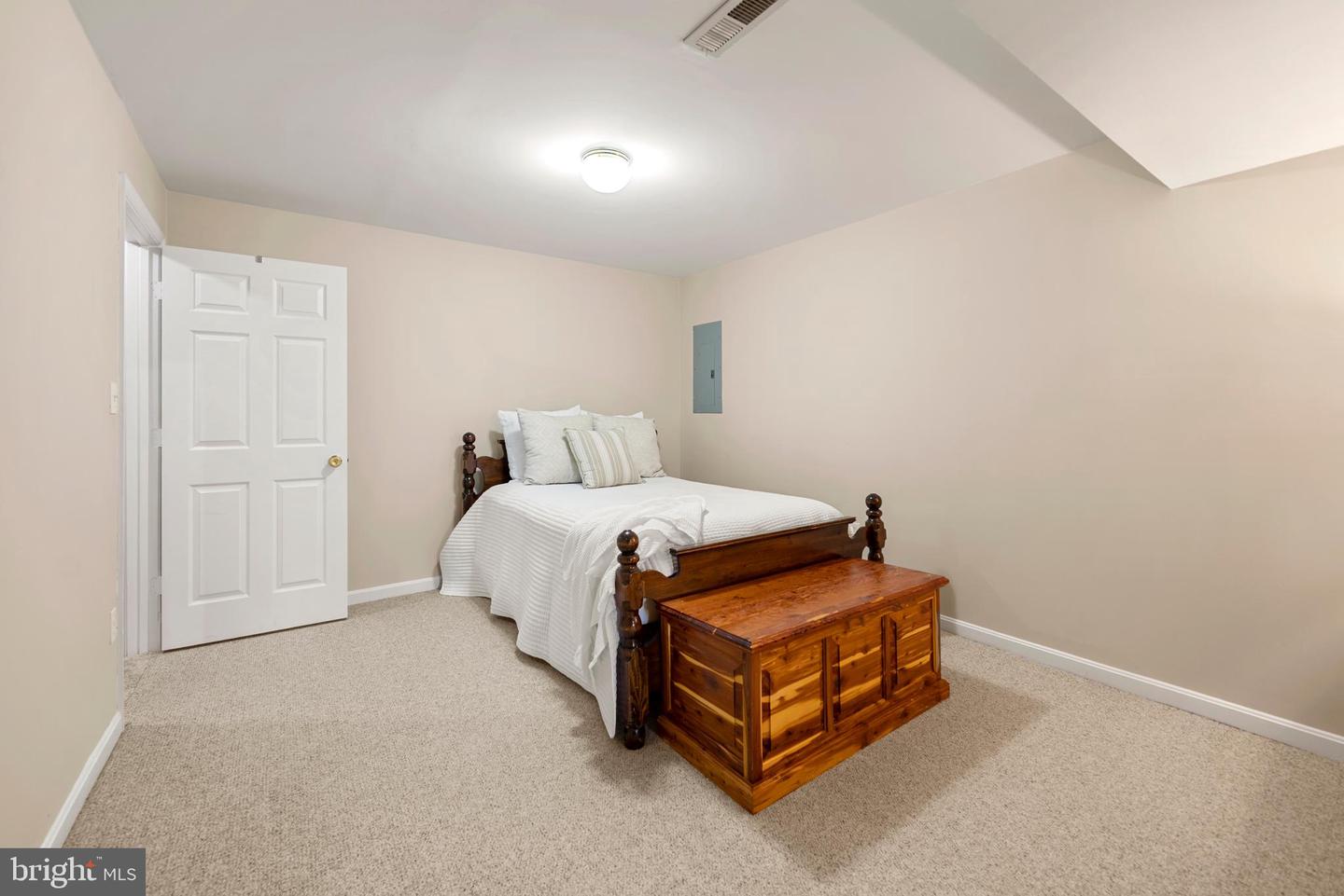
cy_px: 448
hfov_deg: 104.2
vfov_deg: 81.2
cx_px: 672
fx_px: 523
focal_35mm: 14
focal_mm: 14
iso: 100
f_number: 4
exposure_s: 1/3
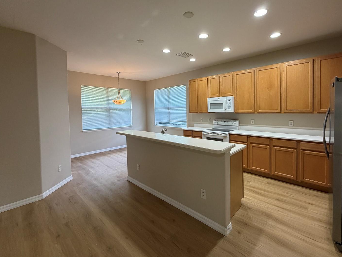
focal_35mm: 16
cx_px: 186
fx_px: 158
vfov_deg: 77.8
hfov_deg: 94.3
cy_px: 113
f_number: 2.2
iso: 250
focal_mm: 2.22
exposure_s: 1/60
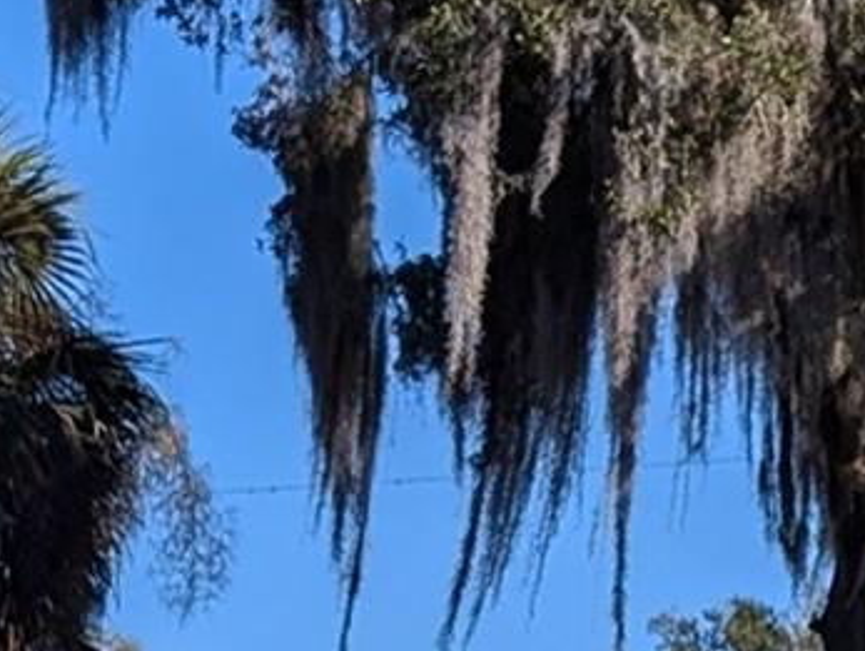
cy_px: 1392
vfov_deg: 6.4
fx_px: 5628
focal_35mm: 225
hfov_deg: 8.3
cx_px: 1820
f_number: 1.68
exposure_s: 1/1595
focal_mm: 6.9
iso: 19
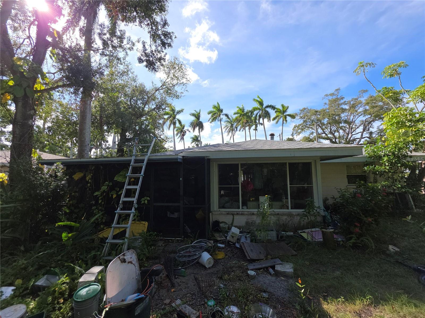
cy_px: 159
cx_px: 212
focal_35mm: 13
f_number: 1.9
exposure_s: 1/686
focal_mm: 2.2
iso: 20
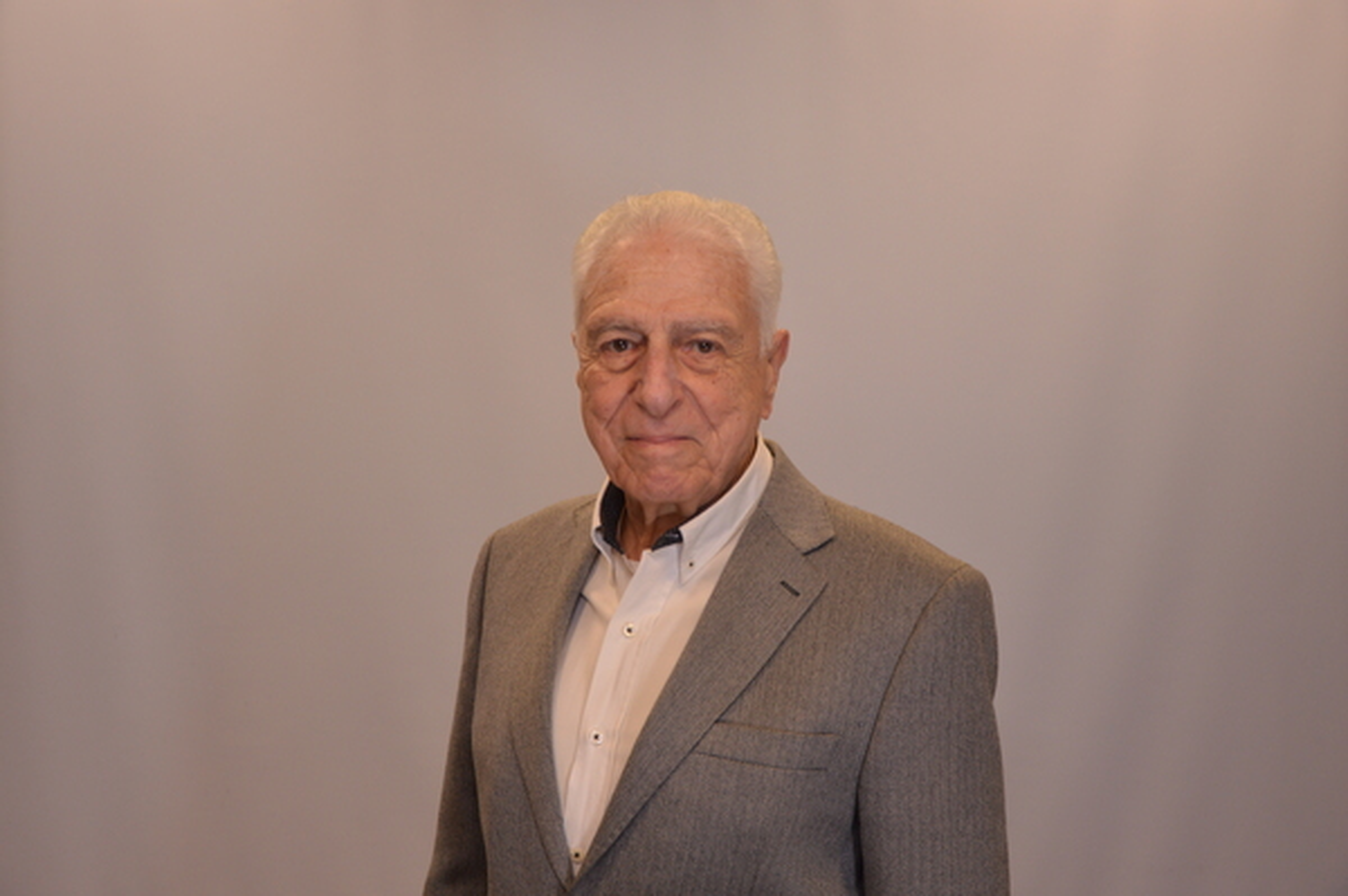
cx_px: 674
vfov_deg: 28.0
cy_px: 448
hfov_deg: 41.1
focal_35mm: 48
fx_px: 1796
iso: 450
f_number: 4.2
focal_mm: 32
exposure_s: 1/100
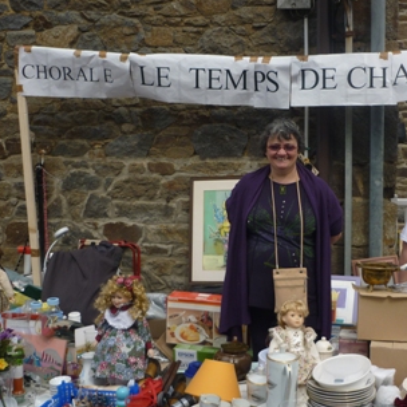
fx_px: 572
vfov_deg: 39.2
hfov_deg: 38.8
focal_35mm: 43
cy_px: 201
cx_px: 261
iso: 80
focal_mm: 5.5
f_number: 8
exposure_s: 1/160
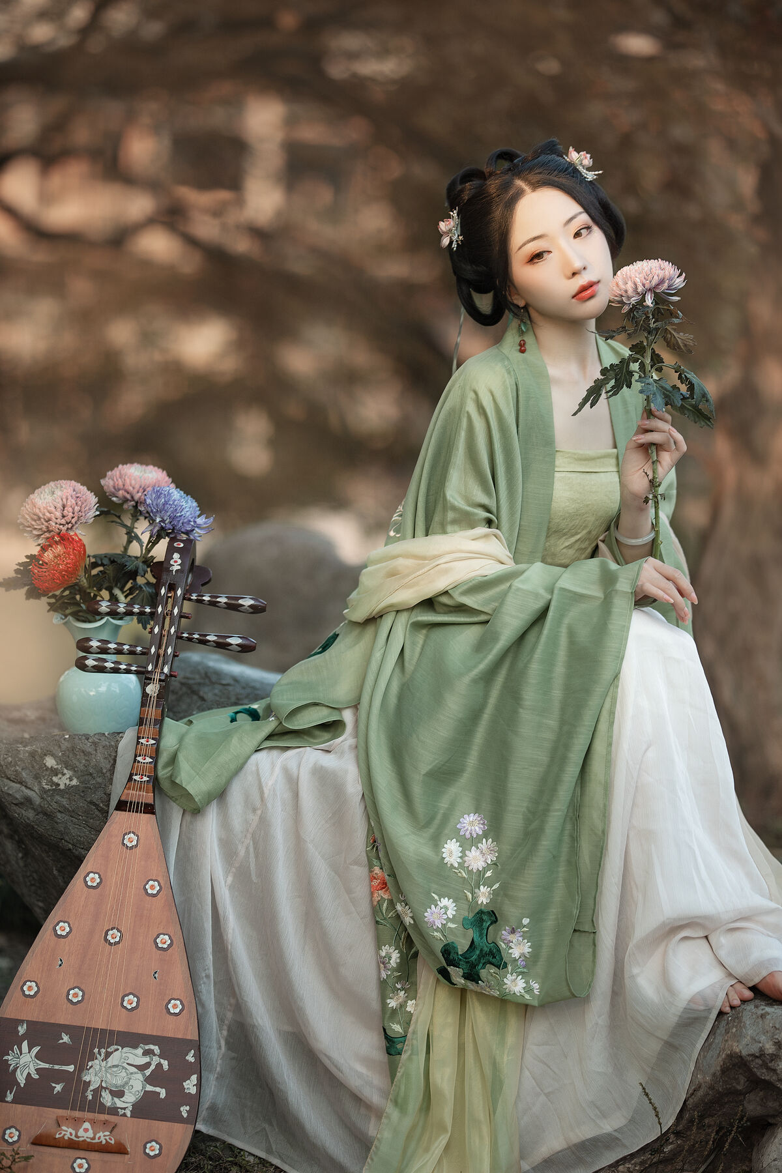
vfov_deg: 15.3
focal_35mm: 134
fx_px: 4366
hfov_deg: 10.2
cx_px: 391
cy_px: 586
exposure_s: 1/640
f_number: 1.8
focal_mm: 135
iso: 100
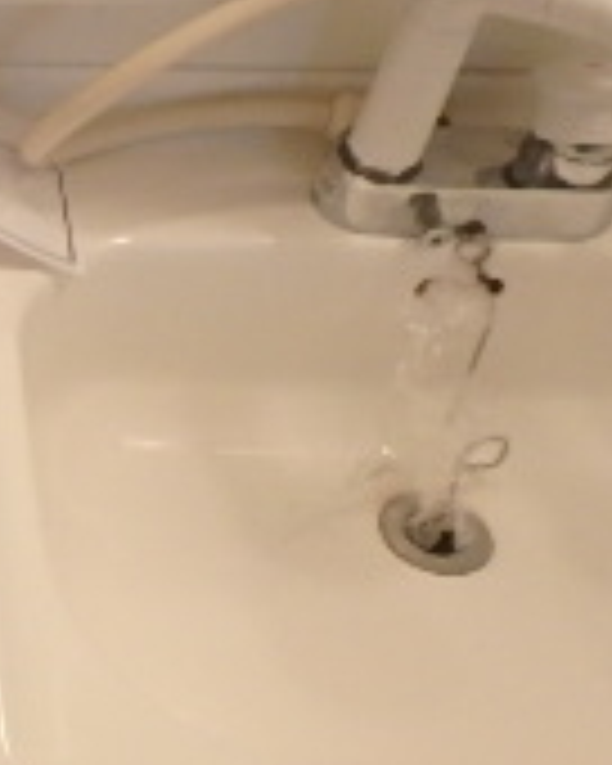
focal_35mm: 77
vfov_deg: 24.7
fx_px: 1743
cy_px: 405
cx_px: -648
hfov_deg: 15.5
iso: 250
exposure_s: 1/30
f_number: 3.5
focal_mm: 3.7
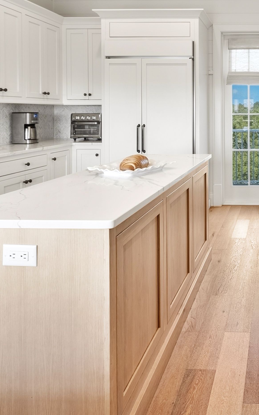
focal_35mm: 28
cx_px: 273
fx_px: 316
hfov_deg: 38.3
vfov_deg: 64.7
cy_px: 138
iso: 160
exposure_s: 1/4
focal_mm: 12
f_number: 7.1
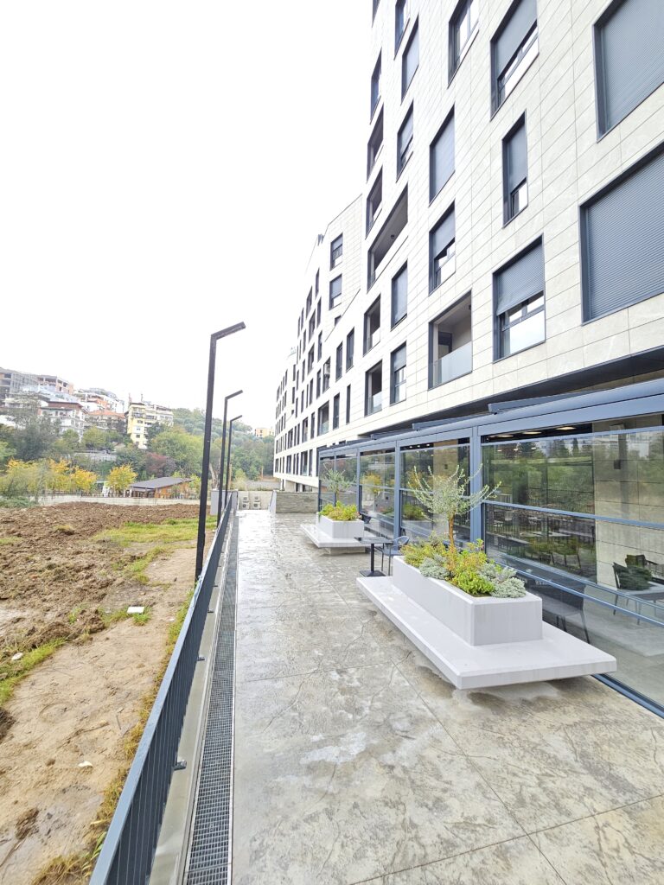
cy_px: 442
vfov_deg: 106.2
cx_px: 332
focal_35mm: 13
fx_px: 332
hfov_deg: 89.9
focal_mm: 2.2
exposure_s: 1/190
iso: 100
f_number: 2.2
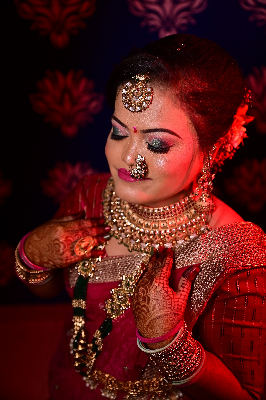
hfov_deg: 29.8
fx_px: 499
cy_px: 200
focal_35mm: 45
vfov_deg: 43.6
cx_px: 133
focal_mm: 45
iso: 500
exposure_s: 1/160
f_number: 2.8
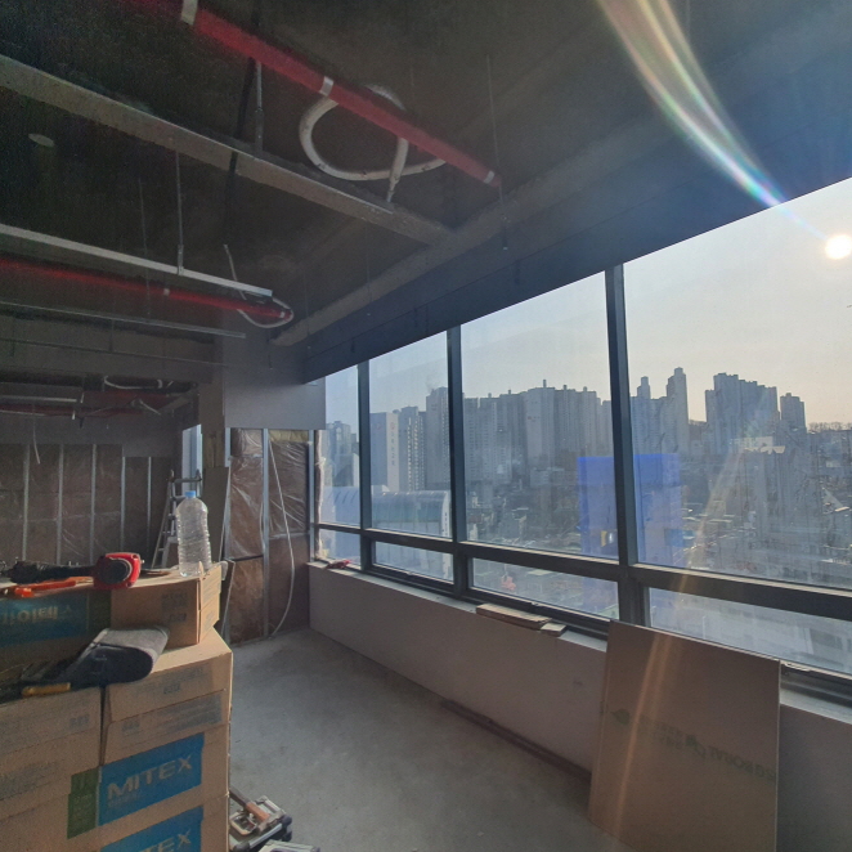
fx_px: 446
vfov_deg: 87.4
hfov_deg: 85.7
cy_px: 425
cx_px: 534
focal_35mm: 16
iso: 50
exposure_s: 1/1128
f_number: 2.2
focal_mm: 1.8
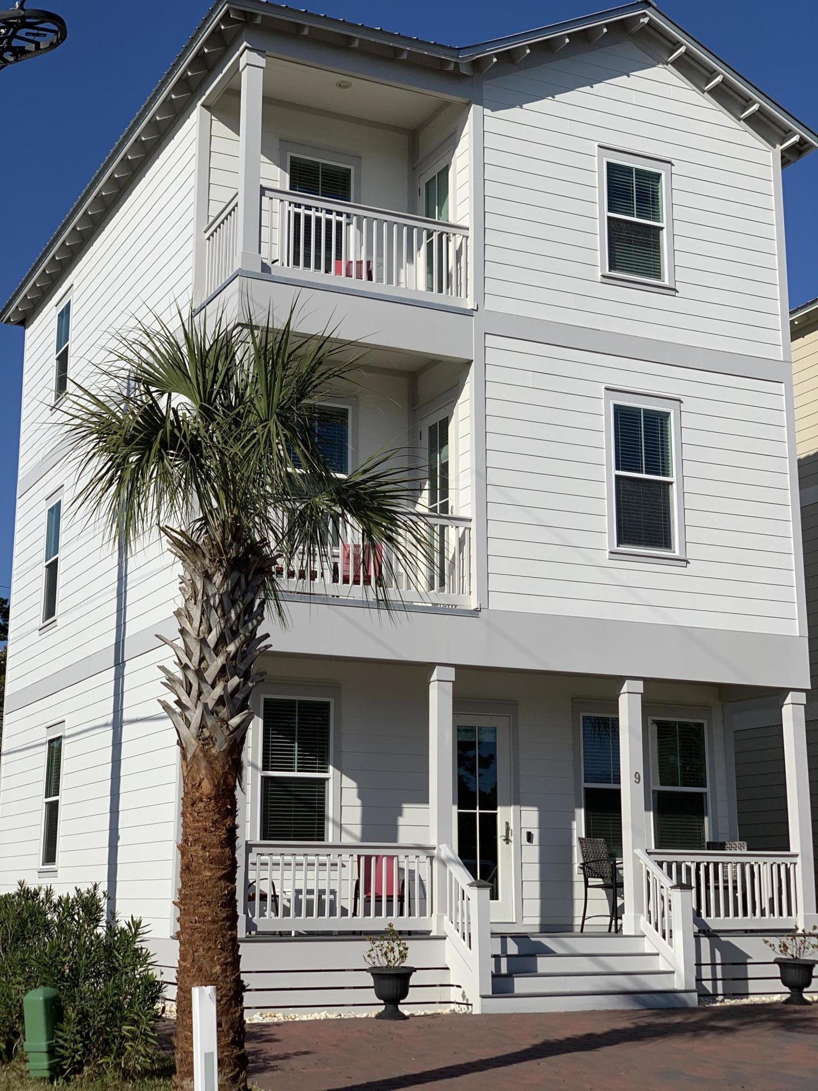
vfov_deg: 36.8
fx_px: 1638
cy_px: 546
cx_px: 409
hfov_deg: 28.0
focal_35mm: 52
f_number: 2.4
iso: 16
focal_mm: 6
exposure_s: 1/2660
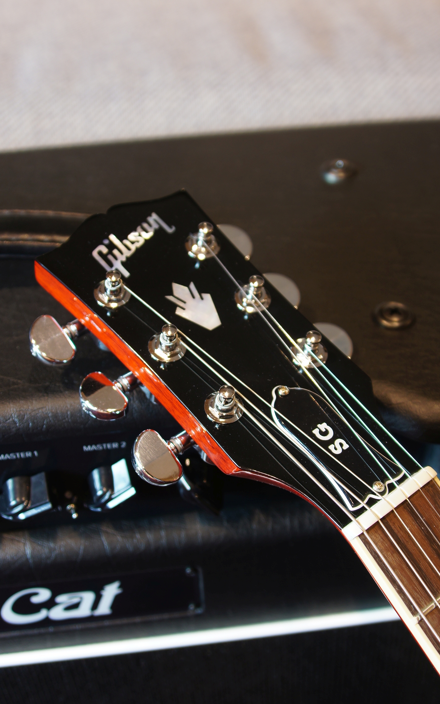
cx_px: 232
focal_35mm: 46
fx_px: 883
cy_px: 352
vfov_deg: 43.5
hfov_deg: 28.0
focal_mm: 30
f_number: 4.5
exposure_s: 1/5
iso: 100
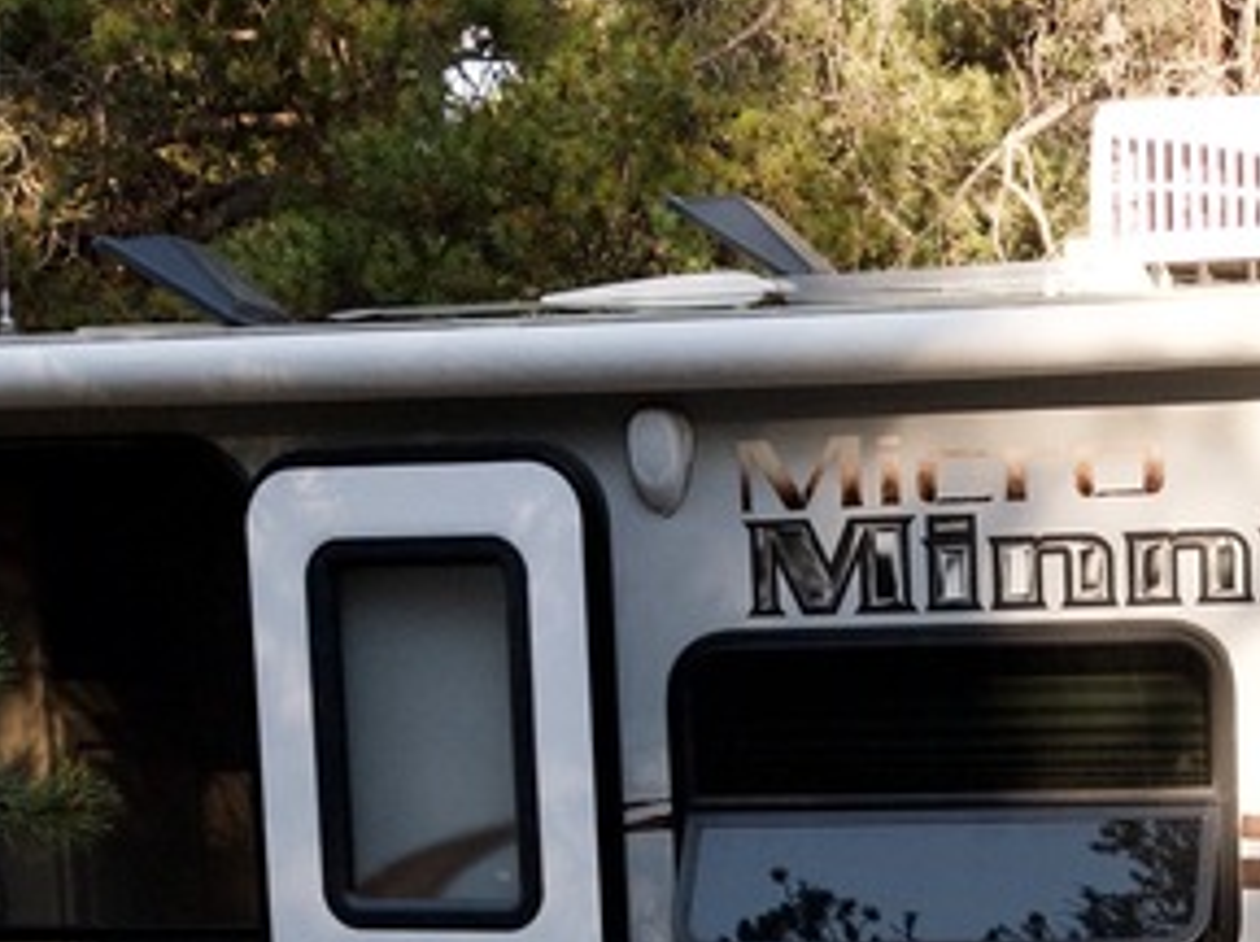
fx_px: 3526
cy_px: 1330
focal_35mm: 97
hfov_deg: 19.8
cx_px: 1155
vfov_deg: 14.4
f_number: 1.8
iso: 20
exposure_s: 1/409
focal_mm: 3.99
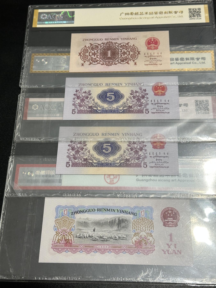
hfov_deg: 30.3
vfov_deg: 39.7
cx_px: 108
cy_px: 144
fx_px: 399
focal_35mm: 48
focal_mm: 6.86
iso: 64
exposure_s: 1/50
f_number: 1.78
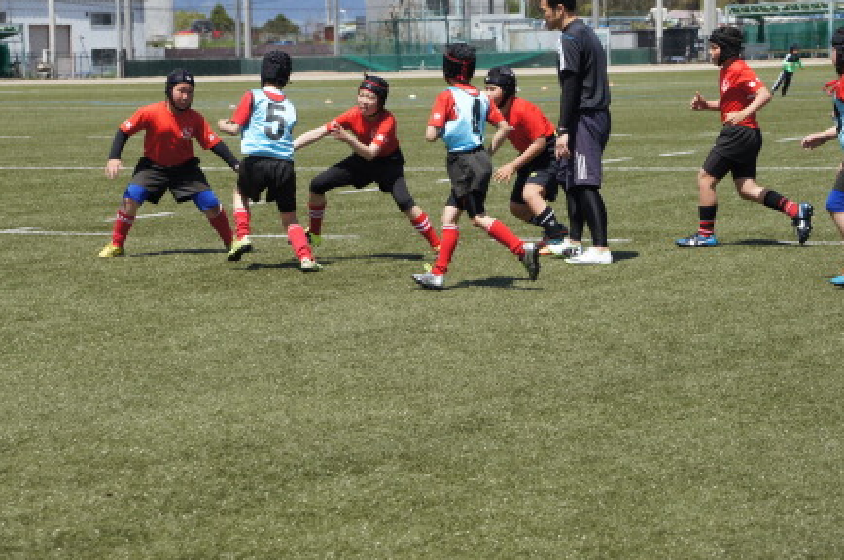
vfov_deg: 11.1
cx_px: 401
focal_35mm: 123
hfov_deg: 16.7
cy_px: 253
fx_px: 2869
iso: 400
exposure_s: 1/1250
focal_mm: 71
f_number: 6.3
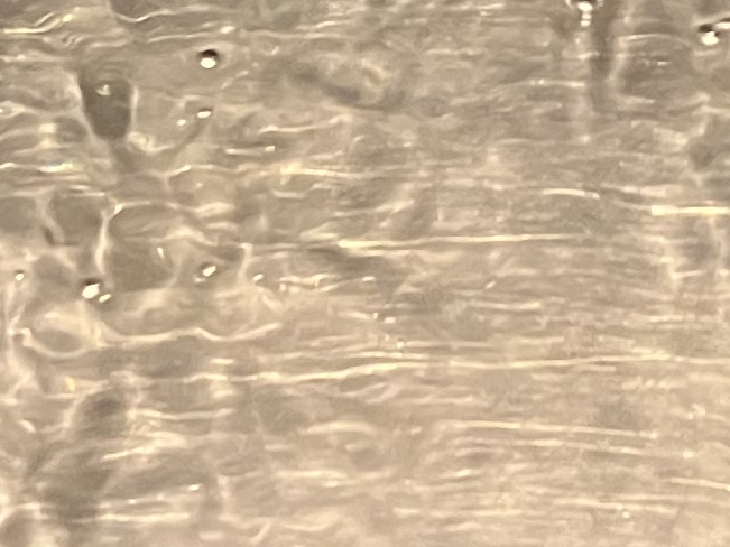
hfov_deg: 12.2
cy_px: -1068
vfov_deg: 8.0
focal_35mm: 161
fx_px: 3395
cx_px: 669
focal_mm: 5.7
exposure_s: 1/60
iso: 160
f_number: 1.5
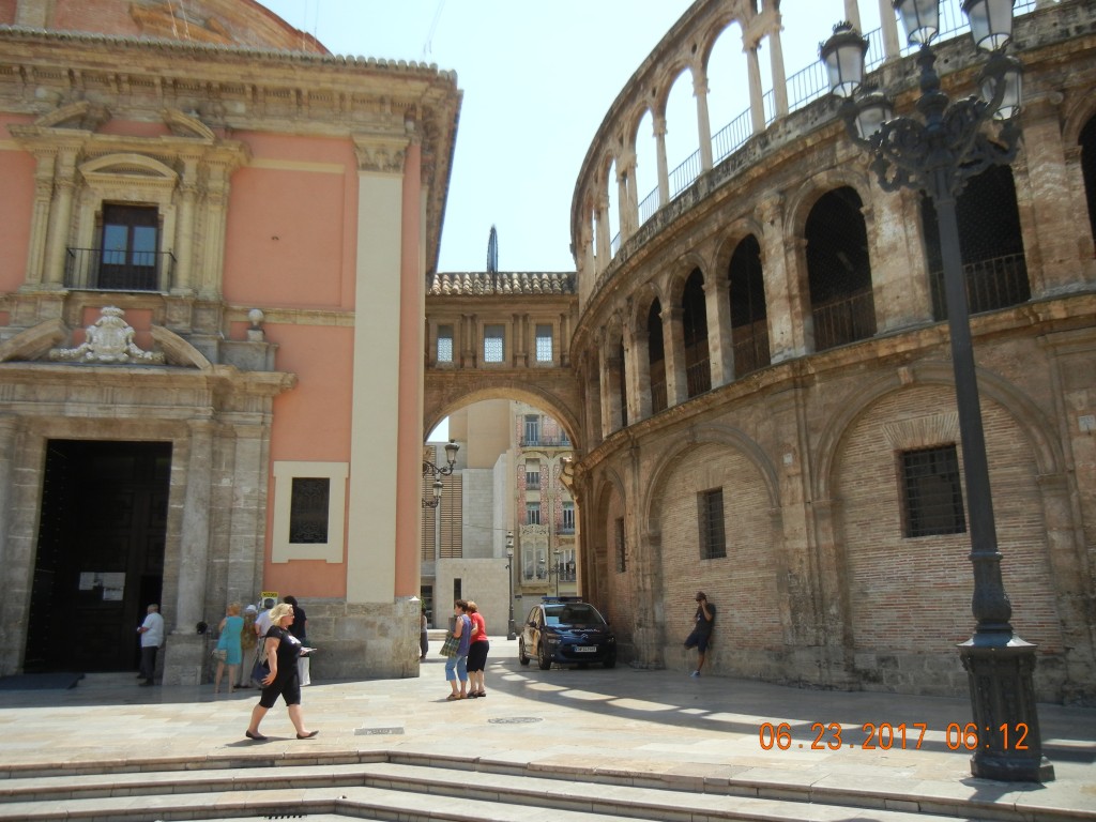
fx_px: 950
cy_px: 411
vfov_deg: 46.8
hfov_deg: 60.0
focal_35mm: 30
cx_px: 548
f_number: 3.5
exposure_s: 1/920
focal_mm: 5.4
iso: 160
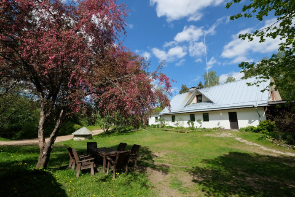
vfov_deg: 77.4
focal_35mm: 15
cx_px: 148
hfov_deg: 100.4
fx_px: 123
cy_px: 98
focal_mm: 10
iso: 400
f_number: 5.6
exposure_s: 1/1500
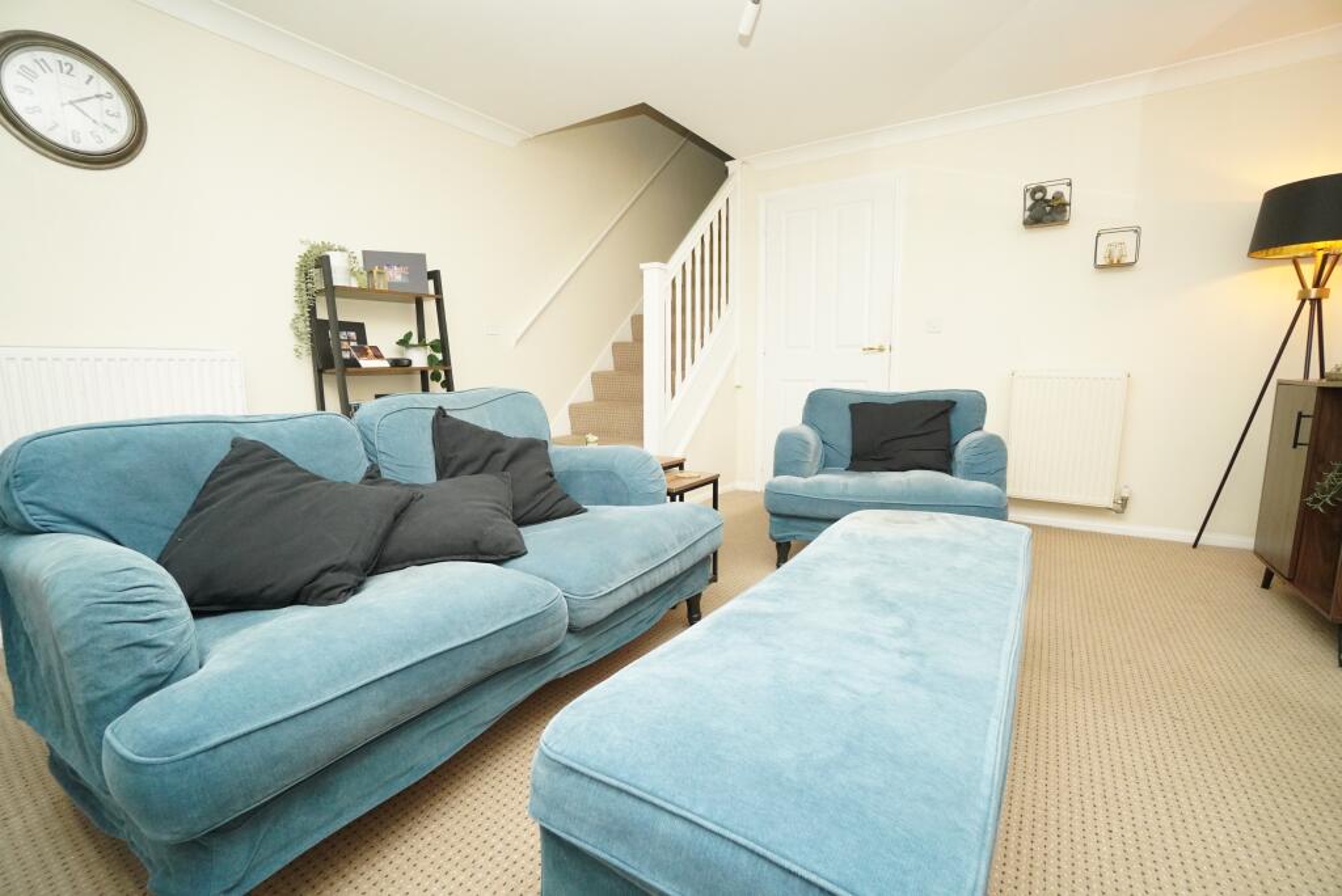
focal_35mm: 15
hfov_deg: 100.4
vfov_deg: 77.4
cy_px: 448
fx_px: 559
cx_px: 671
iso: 4000
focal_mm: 10
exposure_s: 1/60
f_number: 4
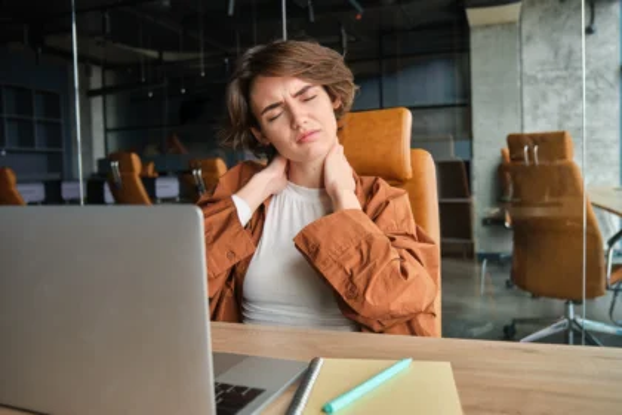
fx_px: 518
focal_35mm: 30
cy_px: 208
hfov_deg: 61.9
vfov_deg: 43.6
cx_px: 311
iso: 160
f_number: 2.8
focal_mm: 20
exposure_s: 1/125
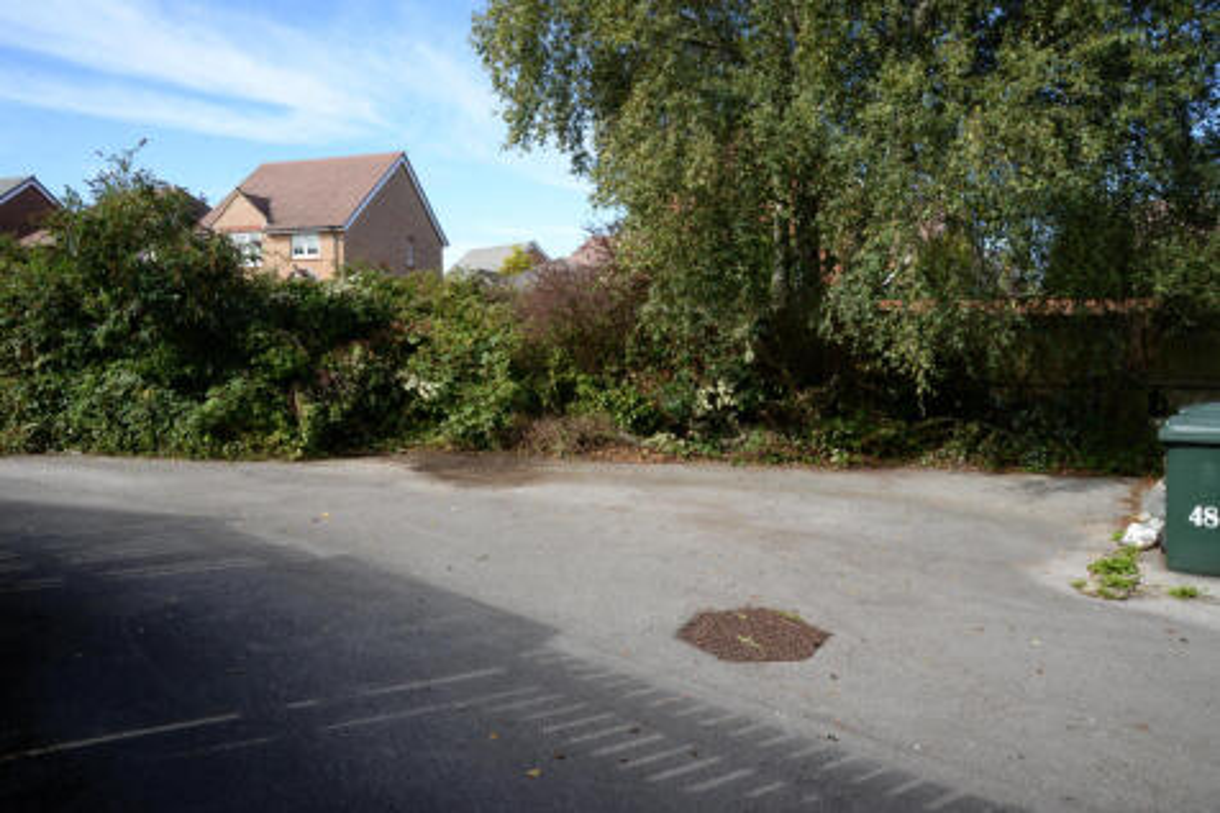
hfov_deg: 73.8
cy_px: 406
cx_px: 610
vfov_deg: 53.1
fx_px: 813
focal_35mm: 24
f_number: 14
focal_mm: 24
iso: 800
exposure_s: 1/320
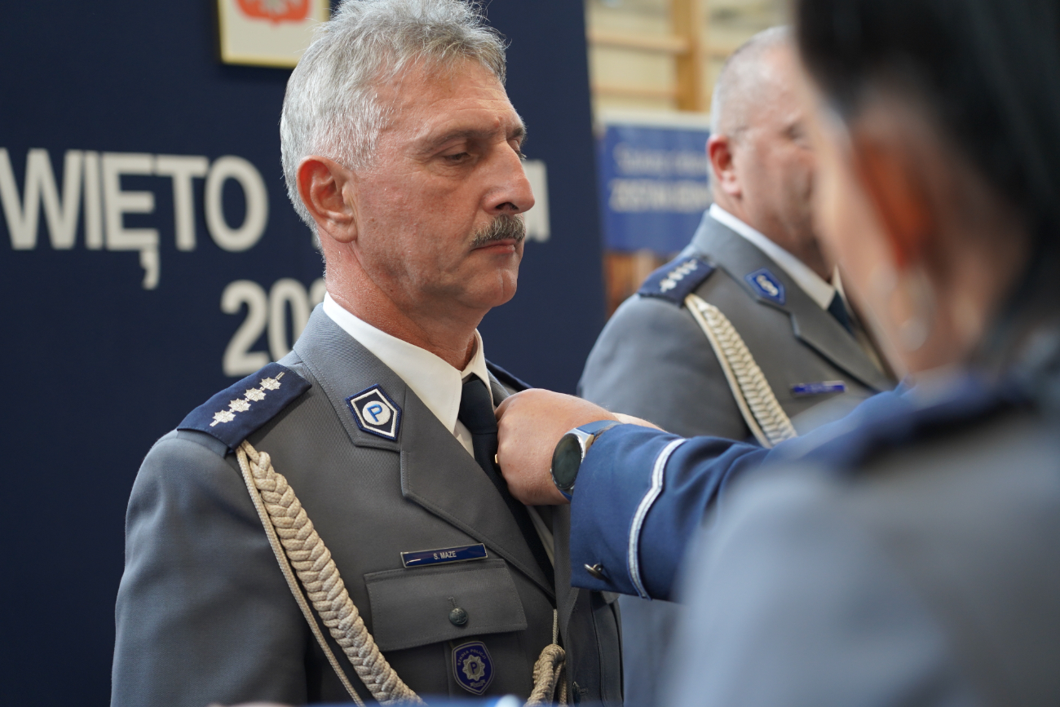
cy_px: 354
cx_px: 530
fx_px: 2415
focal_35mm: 82
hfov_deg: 24.8
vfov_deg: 16.7
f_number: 4
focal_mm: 82
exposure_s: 1/160
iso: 1000
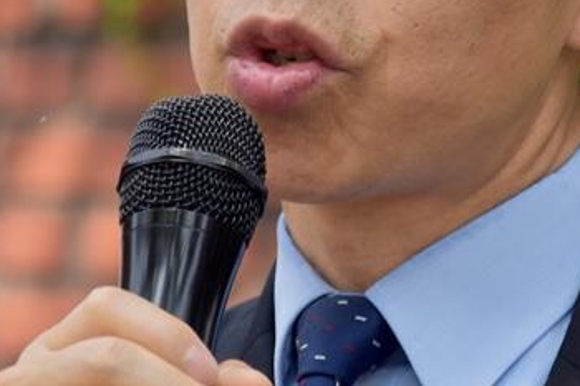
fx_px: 10612
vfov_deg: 2.1
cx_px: 389
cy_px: 52
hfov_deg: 3.1
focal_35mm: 659
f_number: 6.3
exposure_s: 1/320
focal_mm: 150
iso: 200
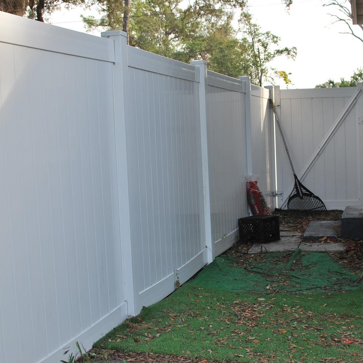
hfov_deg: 25.5
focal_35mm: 68
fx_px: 803
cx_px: 209
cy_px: 180
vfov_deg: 25.5
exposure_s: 1/125
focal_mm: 35
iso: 100
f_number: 5.6
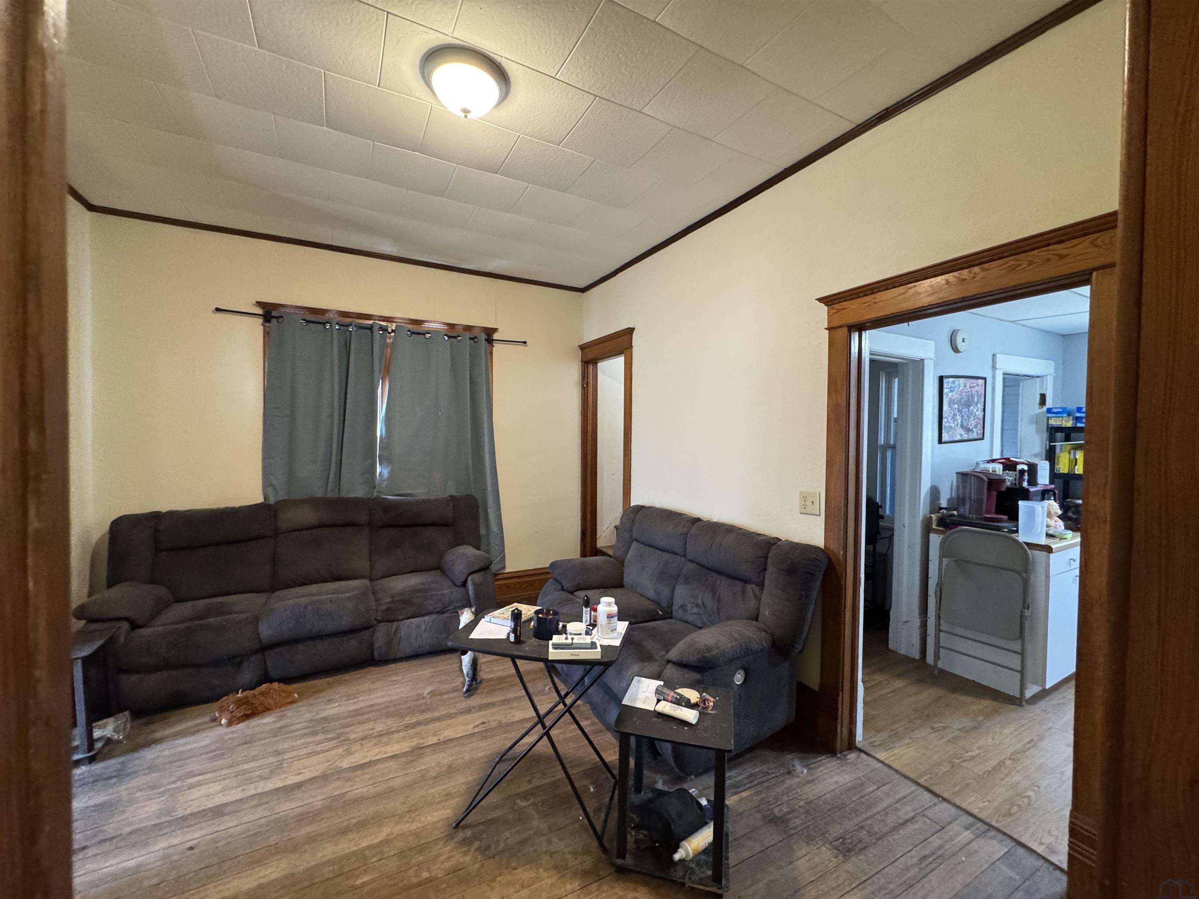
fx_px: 485
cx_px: 600
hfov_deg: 102.1
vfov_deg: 85.7
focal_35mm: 14
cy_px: 450
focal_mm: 2.22
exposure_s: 1/60
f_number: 2.2
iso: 640
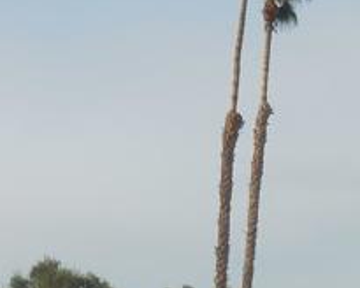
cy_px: 218
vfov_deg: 12.6
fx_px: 1300
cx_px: 253
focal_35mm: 122
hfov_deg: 15.7
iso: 125
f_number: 6.6
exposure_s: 1/640
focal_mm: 4.5
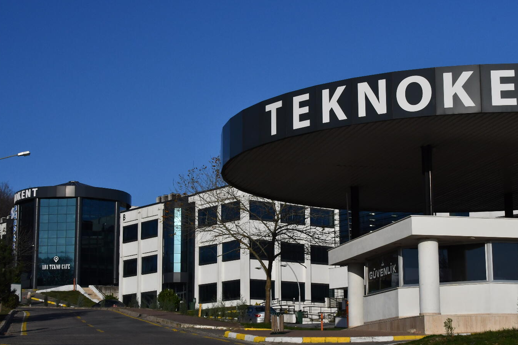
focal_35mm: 72
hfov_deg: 28.0
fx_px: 1036
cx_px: 305
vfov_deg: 18.9
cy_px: 173
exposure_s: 1/1000
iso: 500
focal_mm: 40
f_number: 13
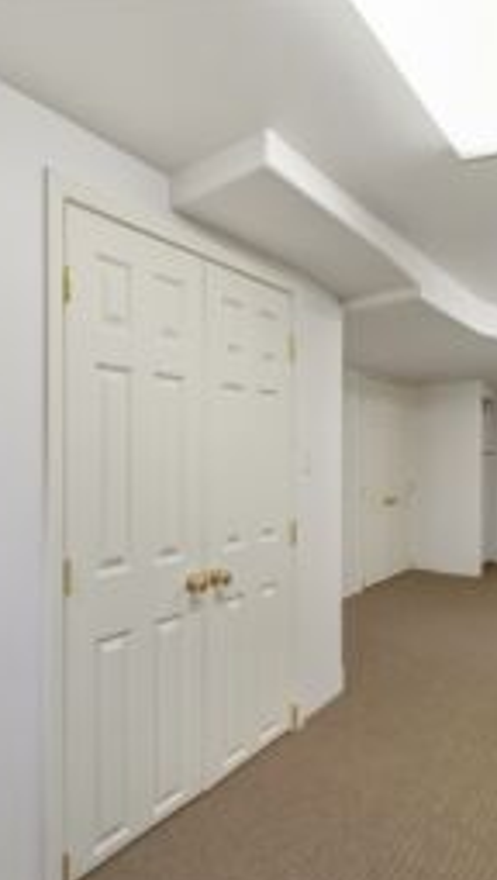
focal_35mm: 23
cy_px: 450
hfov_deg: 48.3
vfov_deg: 78.6
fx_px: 537
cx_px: 145
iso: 400
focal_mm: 14
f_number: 9
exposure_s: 1/200
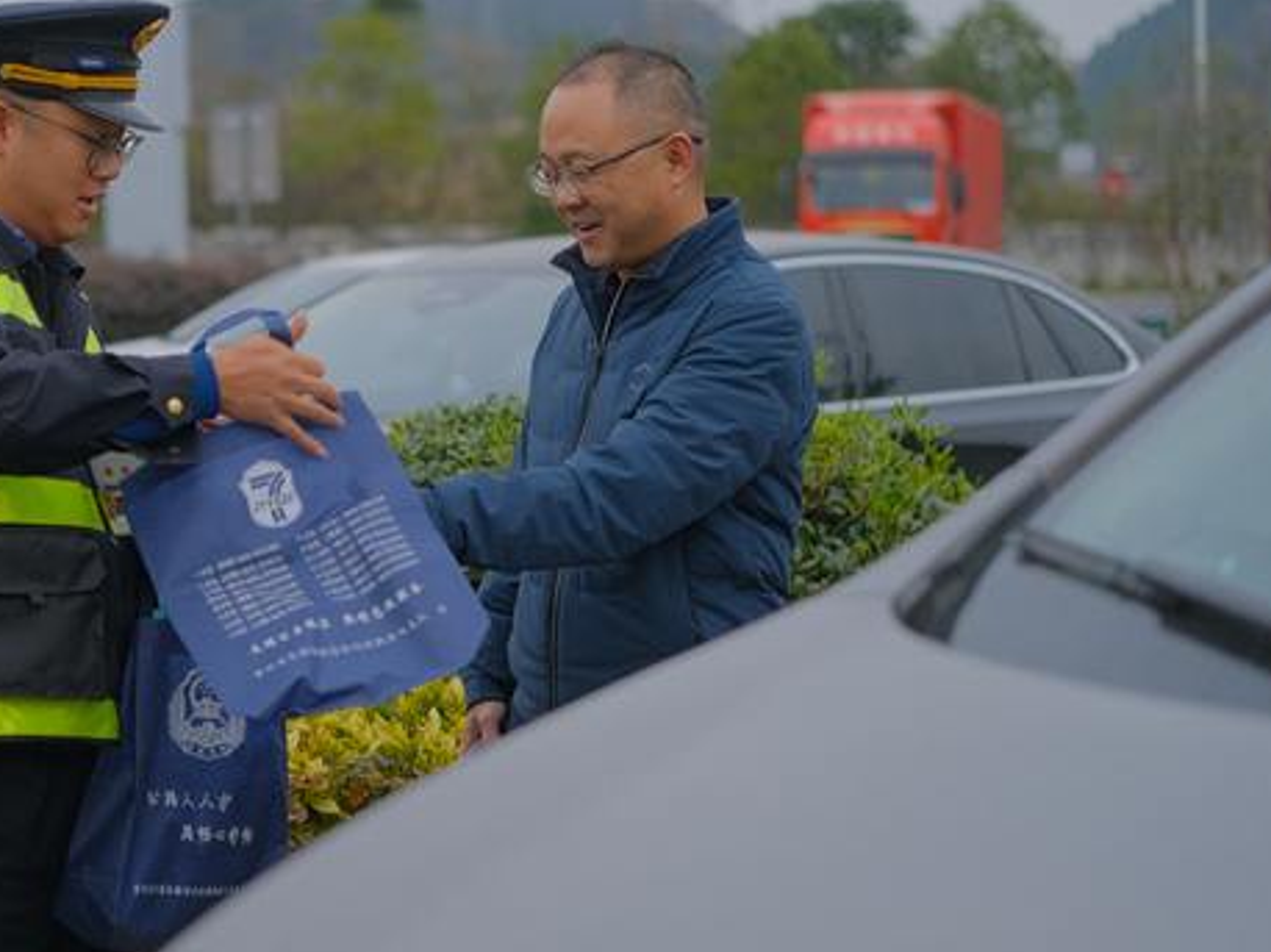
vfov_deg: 17.5
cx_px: 336
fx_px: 3083
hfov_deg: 23.1
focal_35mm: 84
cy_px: 404
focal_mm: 33
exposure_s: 1/6400
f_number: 1.4
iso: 640
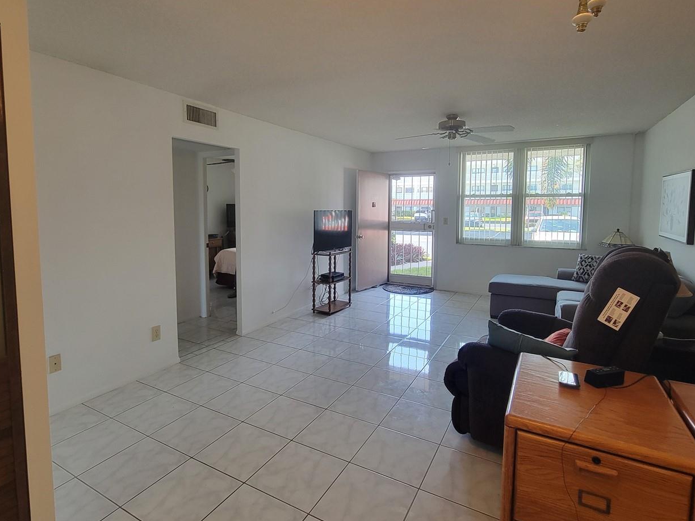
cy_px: 240
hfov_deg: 91.0
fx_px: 341
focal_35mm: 17
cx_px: 340
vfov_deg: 74.6
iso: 160
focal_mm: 2.2
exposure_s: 1/60
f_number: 2.2
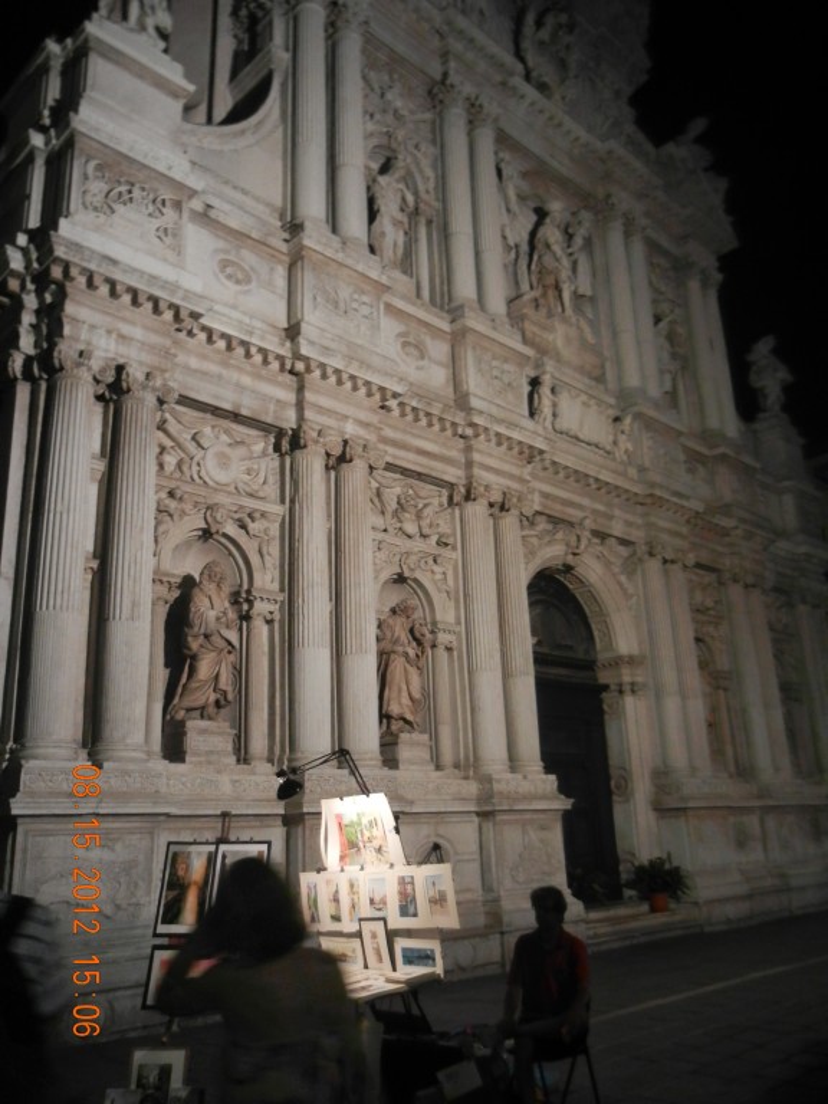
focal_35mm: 30
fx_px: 957
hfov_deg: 46.8
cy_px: 552
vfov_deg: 60.0
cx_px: 414
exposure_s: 1/2.8
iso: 200
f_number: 3.5
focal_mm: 5.4
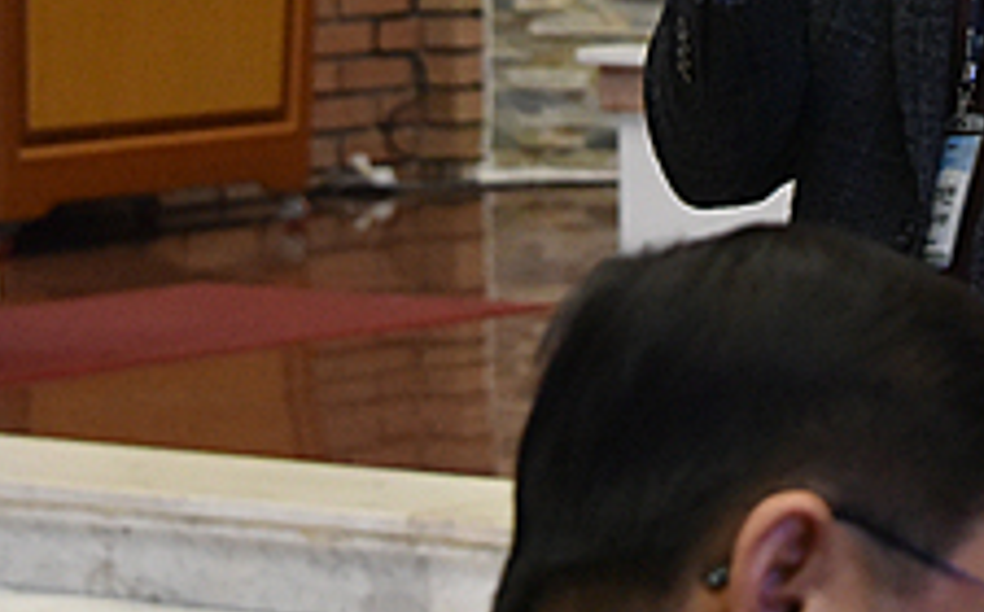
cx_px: 1032
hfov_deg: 8.2
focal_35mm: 254
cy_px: -382
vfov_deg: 5.1
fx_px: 6803
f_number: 6.3
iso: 4000
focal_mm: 70
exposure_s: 1/125
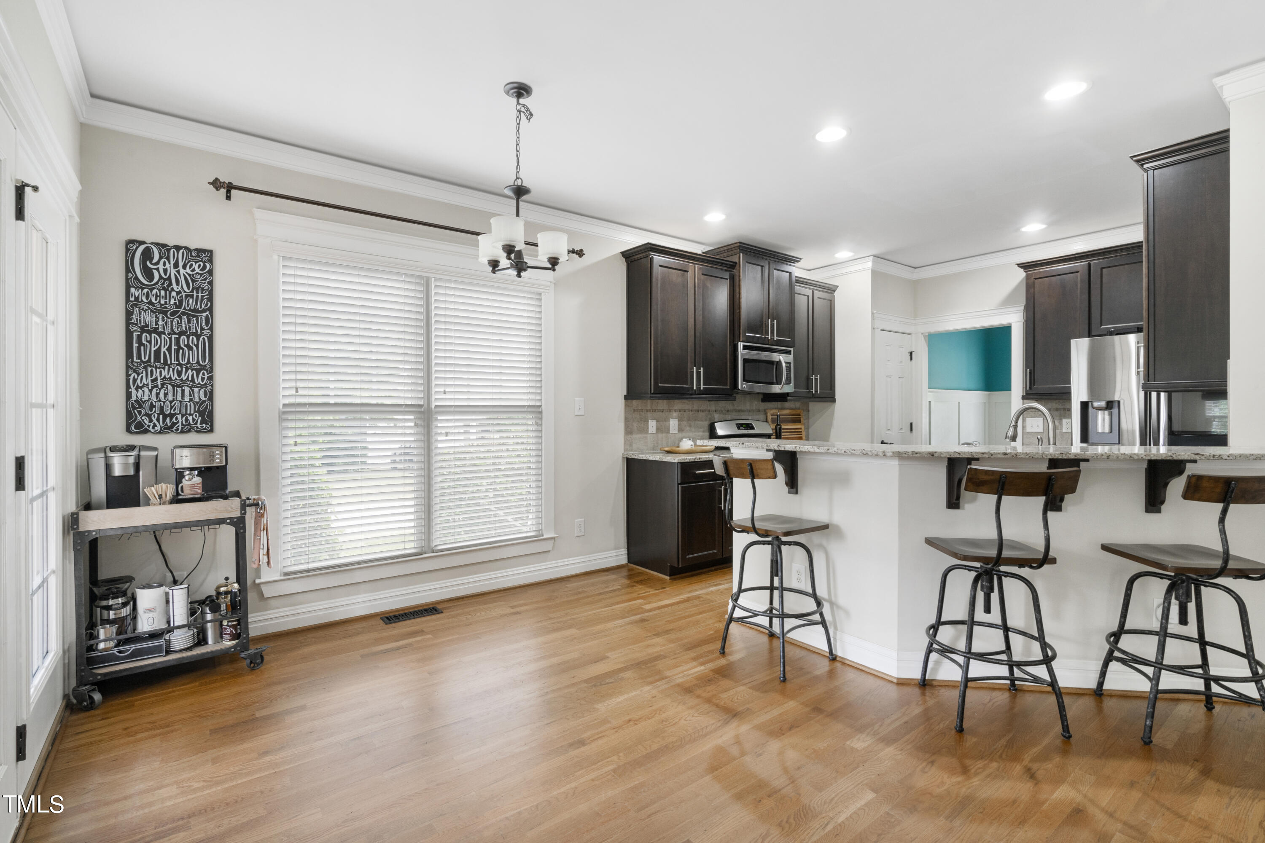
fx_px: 562
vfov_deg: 73.7
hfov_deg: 96.7
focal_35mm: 16
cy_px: 422
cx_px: 632
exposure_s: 1/2
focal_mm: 16
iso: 500
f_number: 10
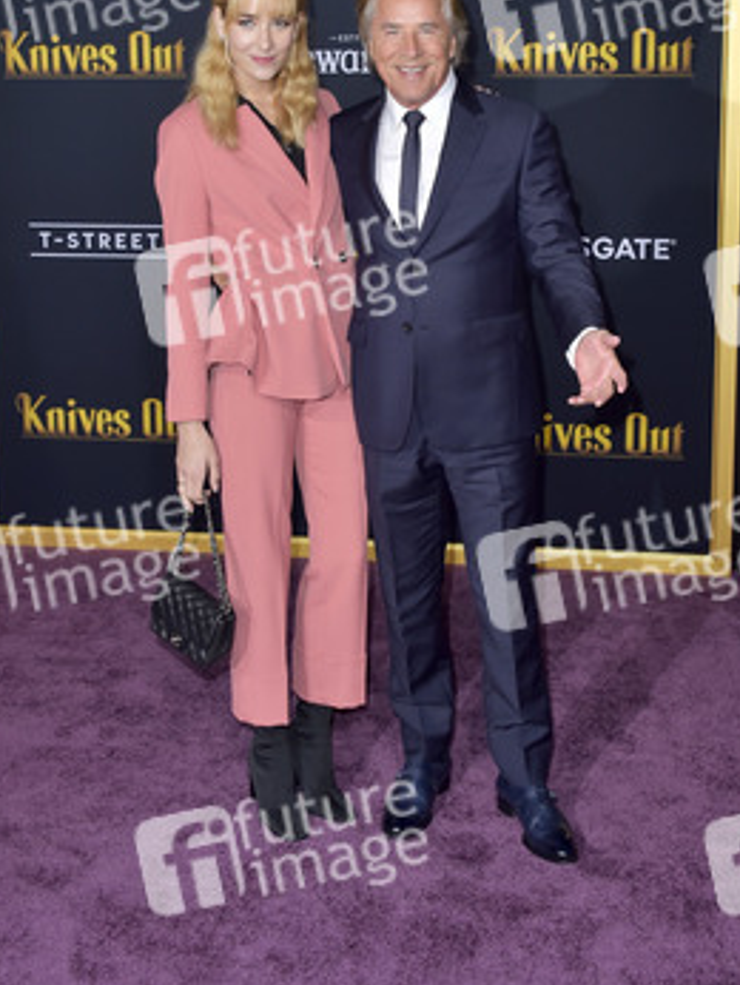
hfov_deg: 36.0
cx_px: 366
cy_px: 421
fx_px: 1139
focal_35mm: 40
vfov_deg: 46.6
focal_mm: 36
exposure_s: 1/250
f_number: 7.1
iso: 500
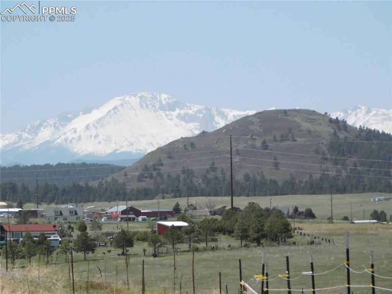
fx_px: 3328
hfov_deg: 6.7
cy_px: 147
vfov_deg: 5.1
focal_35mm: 294
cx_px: 196
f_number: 11.4
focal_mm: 52.2
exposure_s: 1/1000
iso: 800
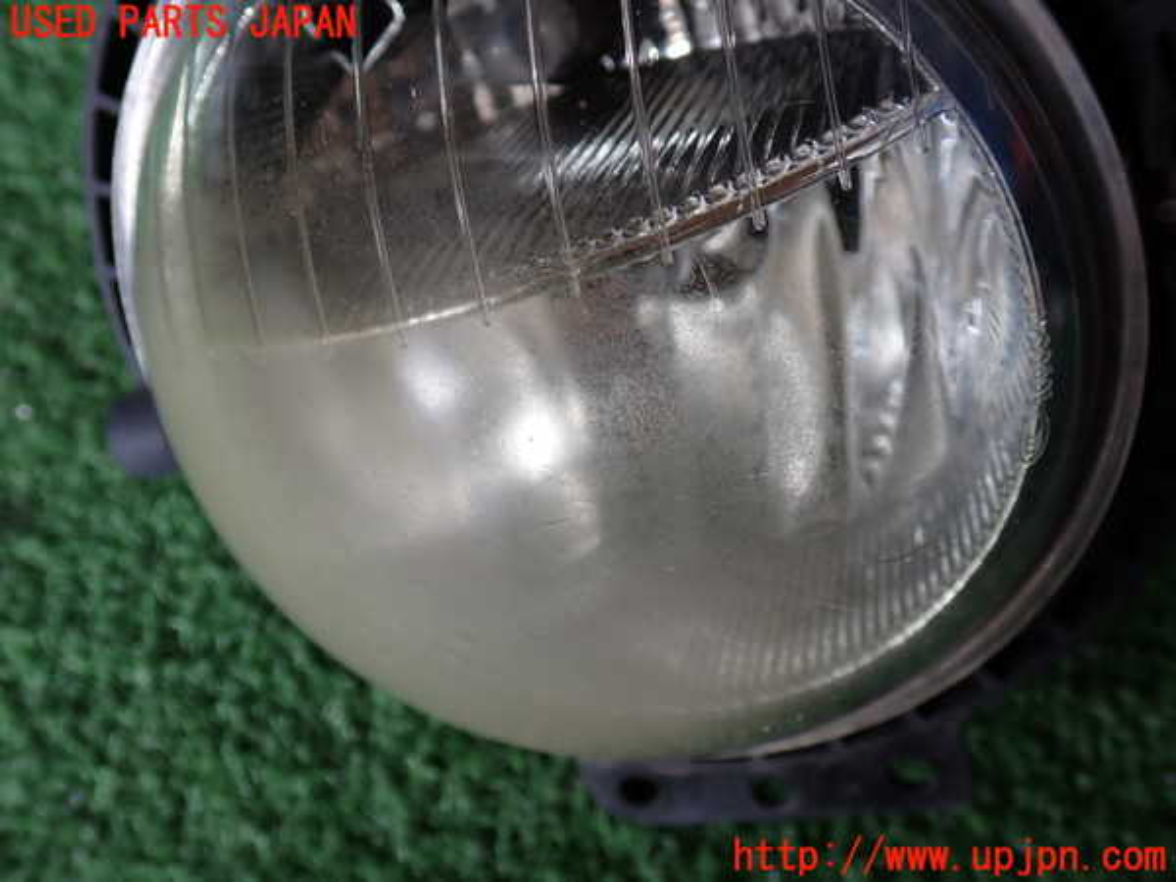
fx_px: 1223
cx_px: 588
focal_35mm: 36
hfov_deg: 51.4
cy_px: 441
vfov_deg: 39.7
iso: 125
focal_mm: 6.37
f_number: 2.5
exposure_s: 1/80
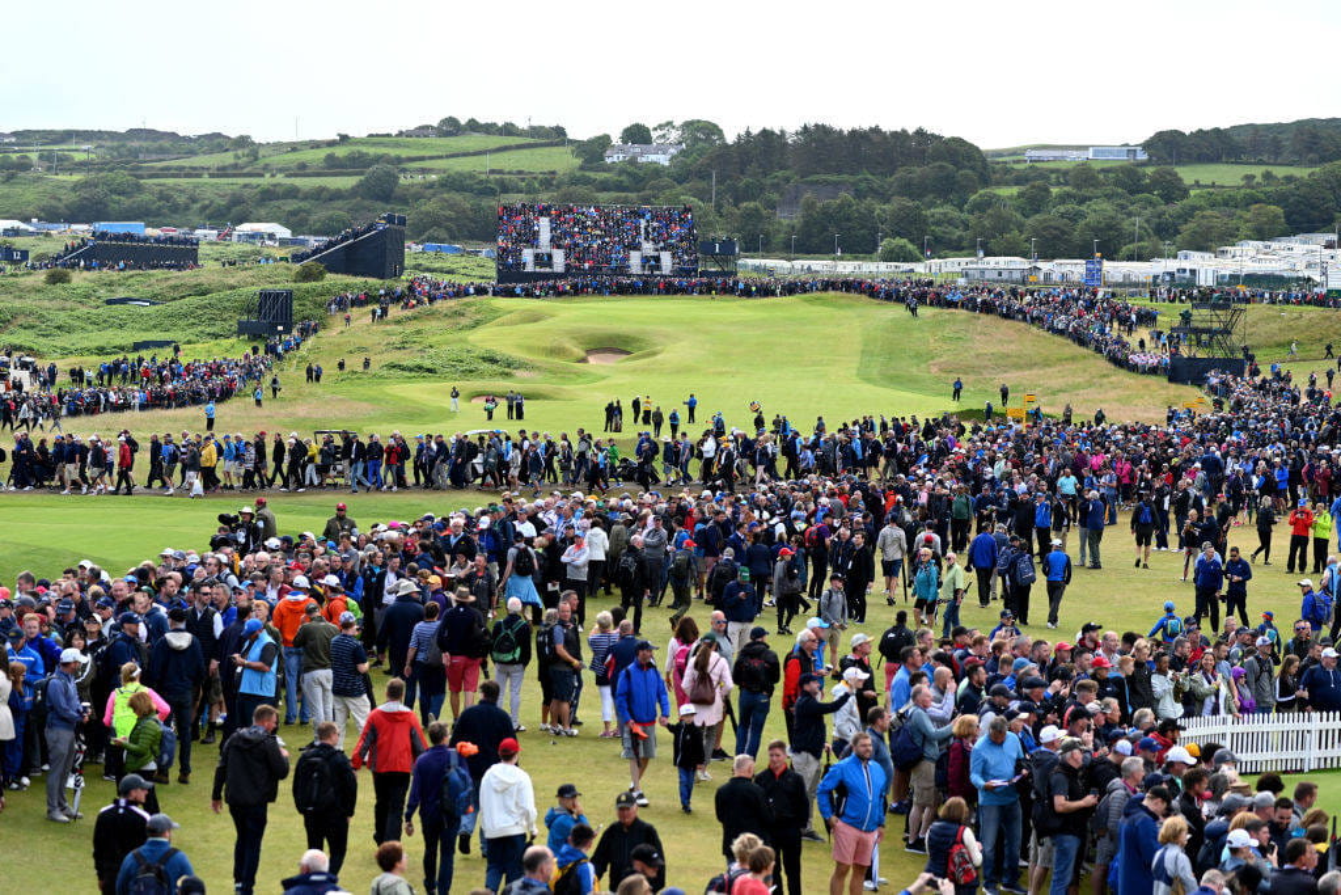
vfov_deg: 13.0
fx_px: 3912
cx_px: 670
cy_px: 448
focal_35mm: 105
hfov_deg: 19.5
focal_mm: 105
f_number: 3.2
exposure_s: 1/3200
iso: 400
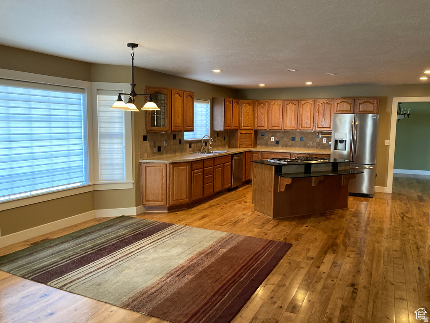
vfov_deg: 49.7
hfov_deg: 63.4
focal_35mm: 28
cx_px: 215
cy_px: 162
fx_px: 348
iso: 160
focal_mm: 3.99
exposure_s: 1/60
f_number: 1.8
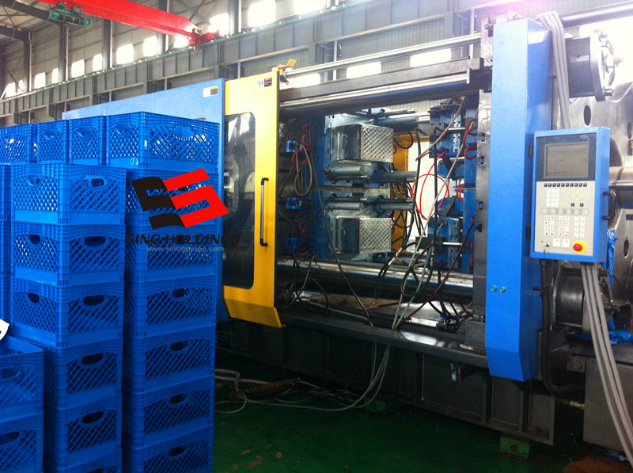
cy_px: 236
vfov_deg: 40.6
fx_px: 639
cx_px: 316
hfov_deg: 52.7
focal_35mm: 35
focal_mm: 3.85
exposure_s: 1/15
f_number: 2.8
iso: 125
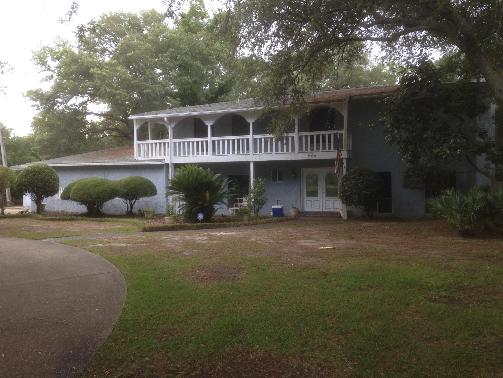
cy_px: 192
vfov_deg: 41.8
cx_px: 247
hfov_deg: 54.0
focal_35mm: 34
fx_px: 494
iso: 50
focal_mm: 4.12
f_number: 2.4
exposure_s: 1/40
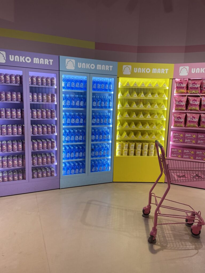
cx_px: 102
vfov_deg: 67.3
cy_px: 136
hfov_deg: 53.1
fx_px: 205
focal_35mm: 26
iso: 50
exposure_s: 1/88
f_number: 1.6
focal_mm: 4.2
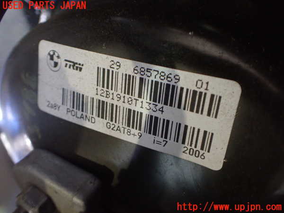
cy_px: 106
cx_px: 142
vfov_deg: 46.8
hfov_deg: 60.0
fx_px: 246
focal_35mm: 30
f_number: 2.3
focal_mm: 5.4
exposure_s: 1/30
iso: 1000
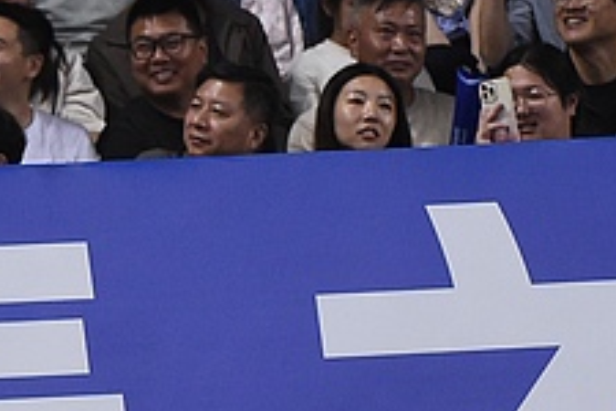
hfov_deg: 1.9
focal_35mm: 1094
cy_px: 363
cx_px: 25
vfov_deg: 1.3
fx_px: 18718
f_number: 4
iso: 4000
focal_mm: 240
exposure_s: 1/320
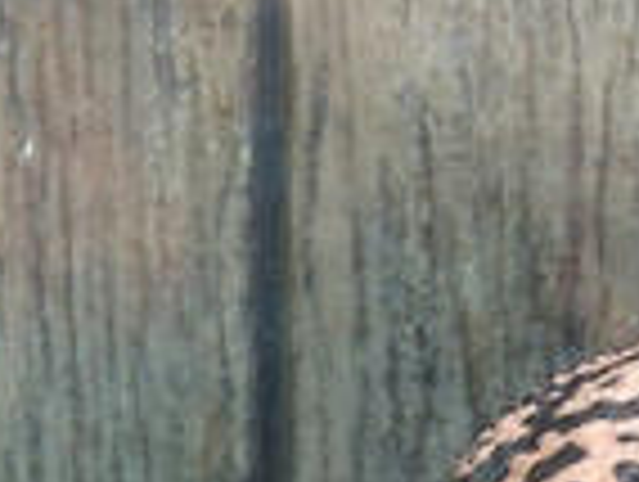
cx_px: 945
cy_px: 459
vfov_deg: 4.2
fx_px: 6546
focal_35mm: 354
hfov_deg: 5.5
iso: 800
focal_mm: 24
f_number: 2.8
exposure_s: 1/40
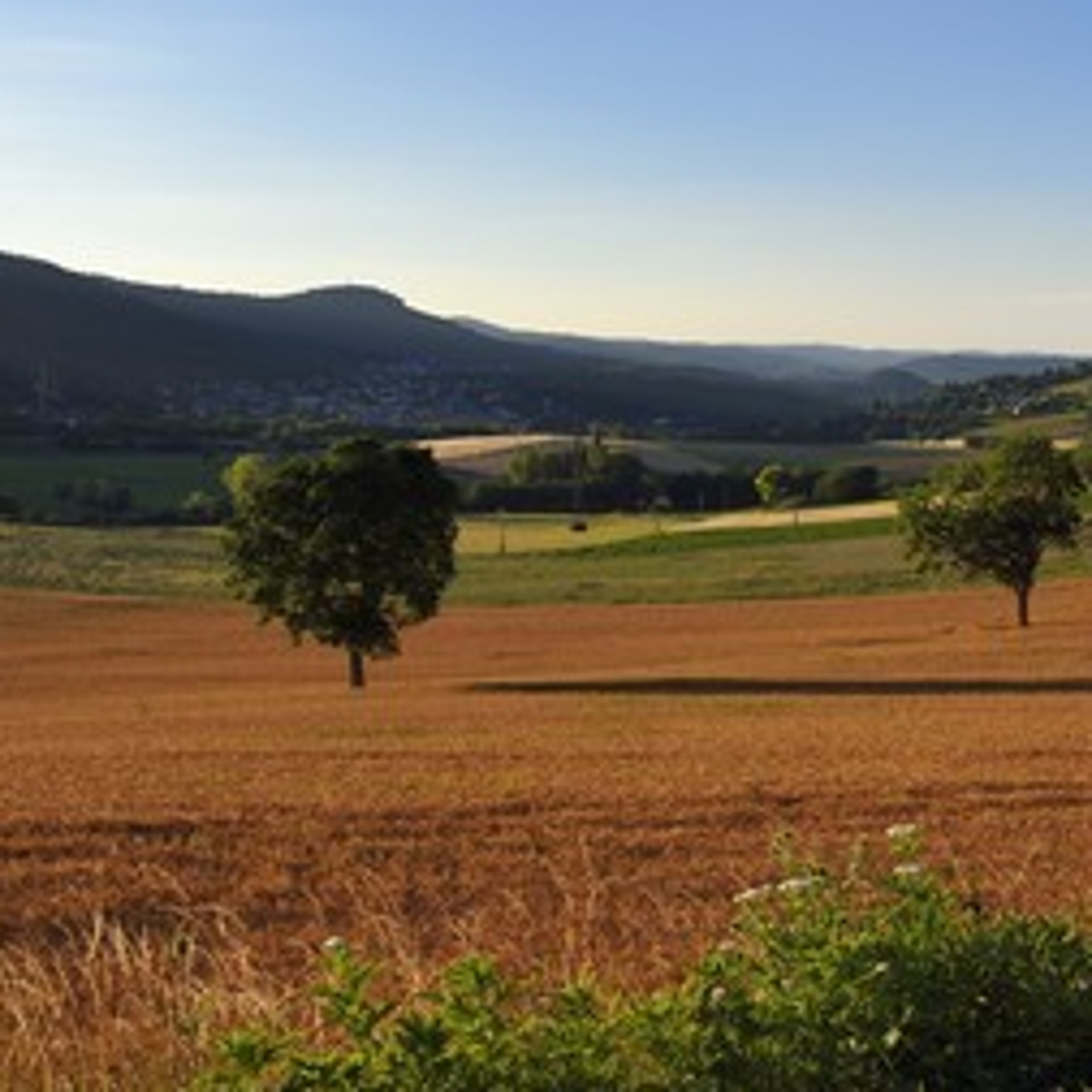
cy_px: 501
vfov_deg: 35.3
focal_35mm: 48
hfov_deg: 34.6
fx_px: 1713
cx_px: 829
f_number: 11
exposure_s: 1/250
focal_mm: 34
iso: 200
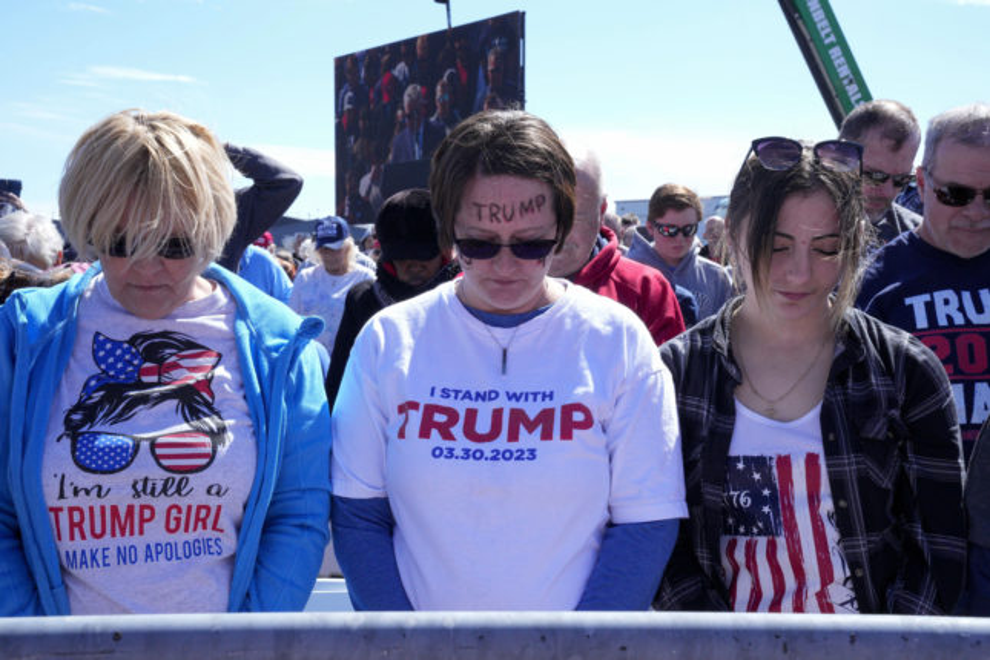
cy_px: 330
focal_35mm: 49
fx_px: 1347
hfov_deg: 40.3
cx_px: 495
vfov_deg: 27.5
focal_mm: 49
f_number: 16
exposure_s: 1/1000
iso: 3200
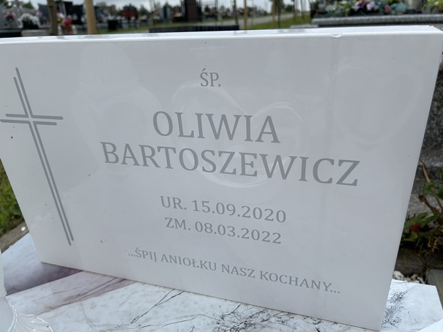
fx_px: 333
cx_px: 222
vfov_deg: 53.1
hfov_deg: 67.3
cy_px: 166
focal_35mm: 26
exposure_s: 1/1934
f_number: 1.5
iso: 50
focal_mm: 5.7
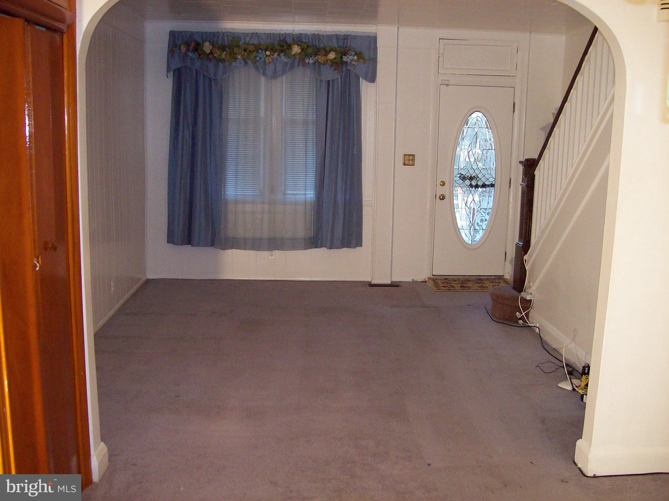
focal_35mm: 36
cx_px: 334
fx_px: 695
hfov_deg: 51.4
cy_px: 250
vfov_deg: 39.6
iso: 140
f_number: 2.7
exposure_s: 1/64
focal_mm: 6
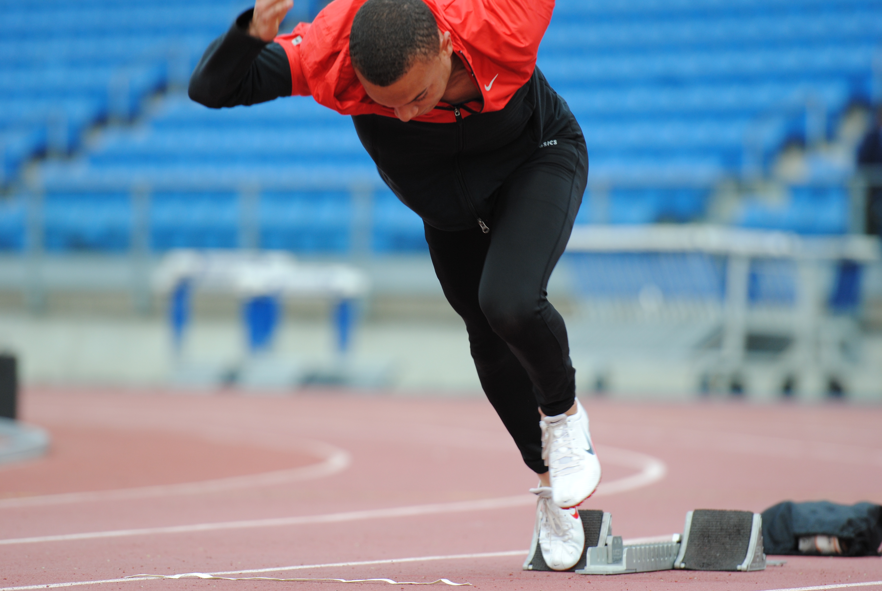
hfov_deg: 6.9
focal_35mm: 300
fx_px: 7359
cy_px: 296
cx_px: 441
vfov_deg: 4.6
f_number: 3.2
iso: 200
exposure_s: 1/640
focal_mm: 200
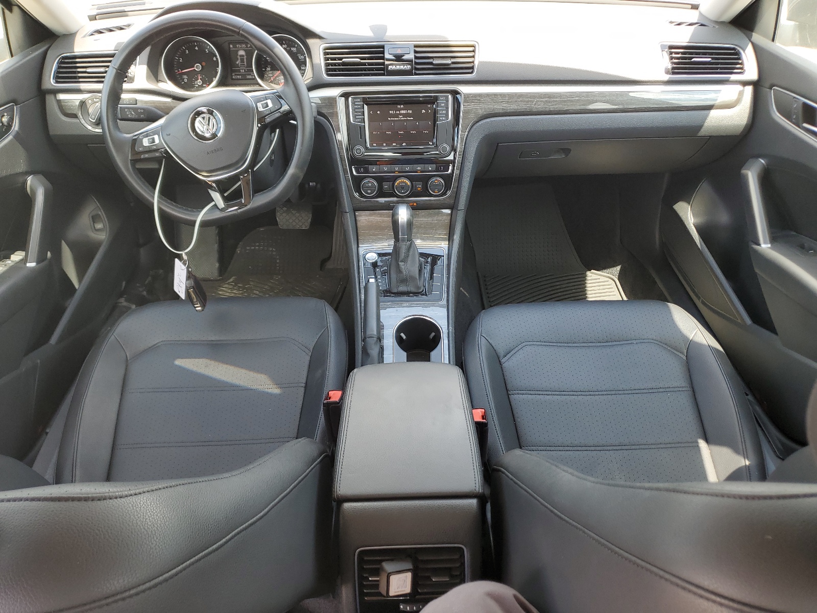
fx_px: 614
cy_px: 306
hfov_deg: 67.3
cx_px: 408
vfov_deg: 53.1
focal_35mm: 26
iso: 50
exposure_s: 1/167
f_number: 1.5
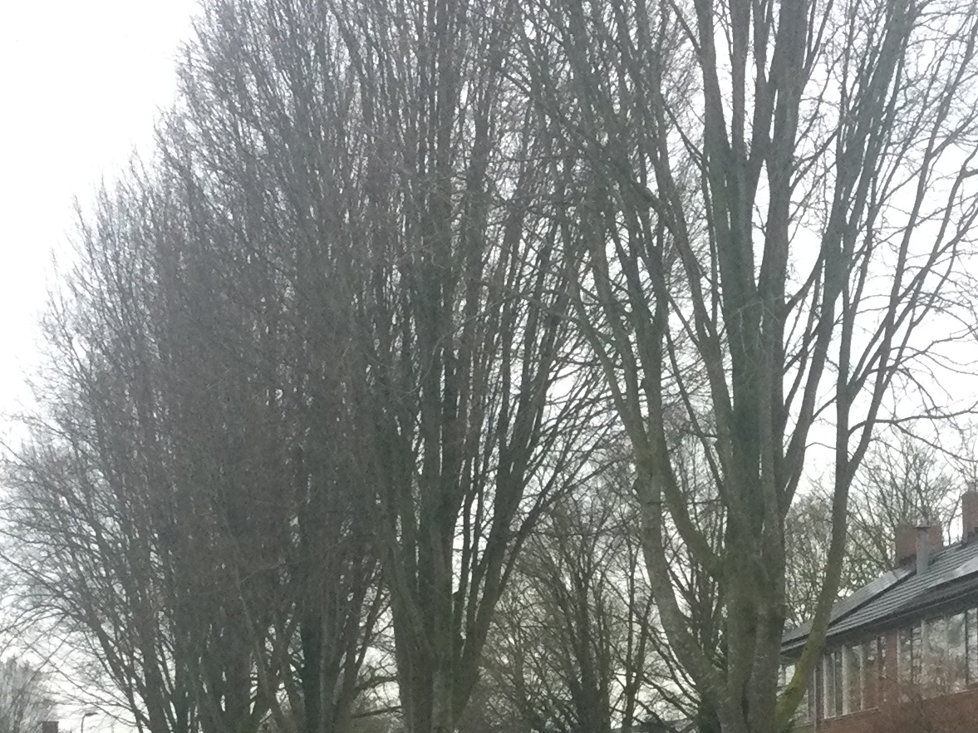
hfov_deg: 22.7
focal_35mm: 86
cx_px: 648
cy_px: 597
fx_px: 2429
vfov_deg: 17.0
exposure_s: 1/33
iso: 50
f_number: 2.4
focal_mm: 3.3
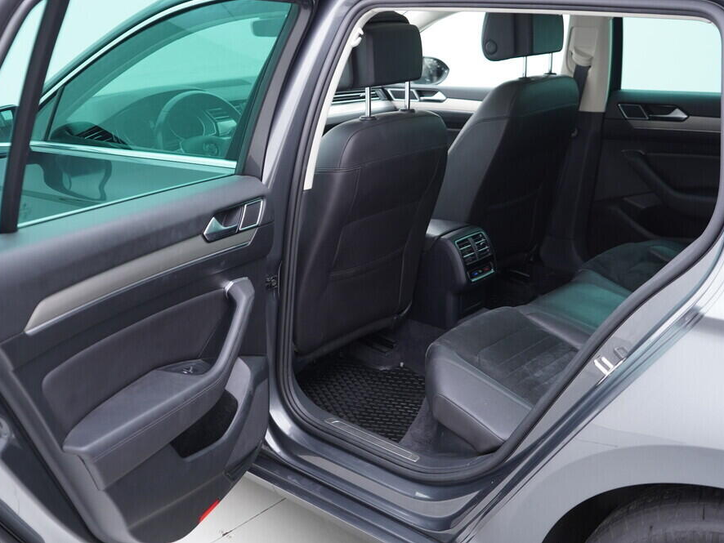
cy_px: 265
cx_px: 333
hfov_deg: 46.7
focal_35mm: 40
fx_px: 837
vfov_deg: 36.0
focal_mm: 24
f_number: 2.8
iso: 250
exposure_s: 1/40
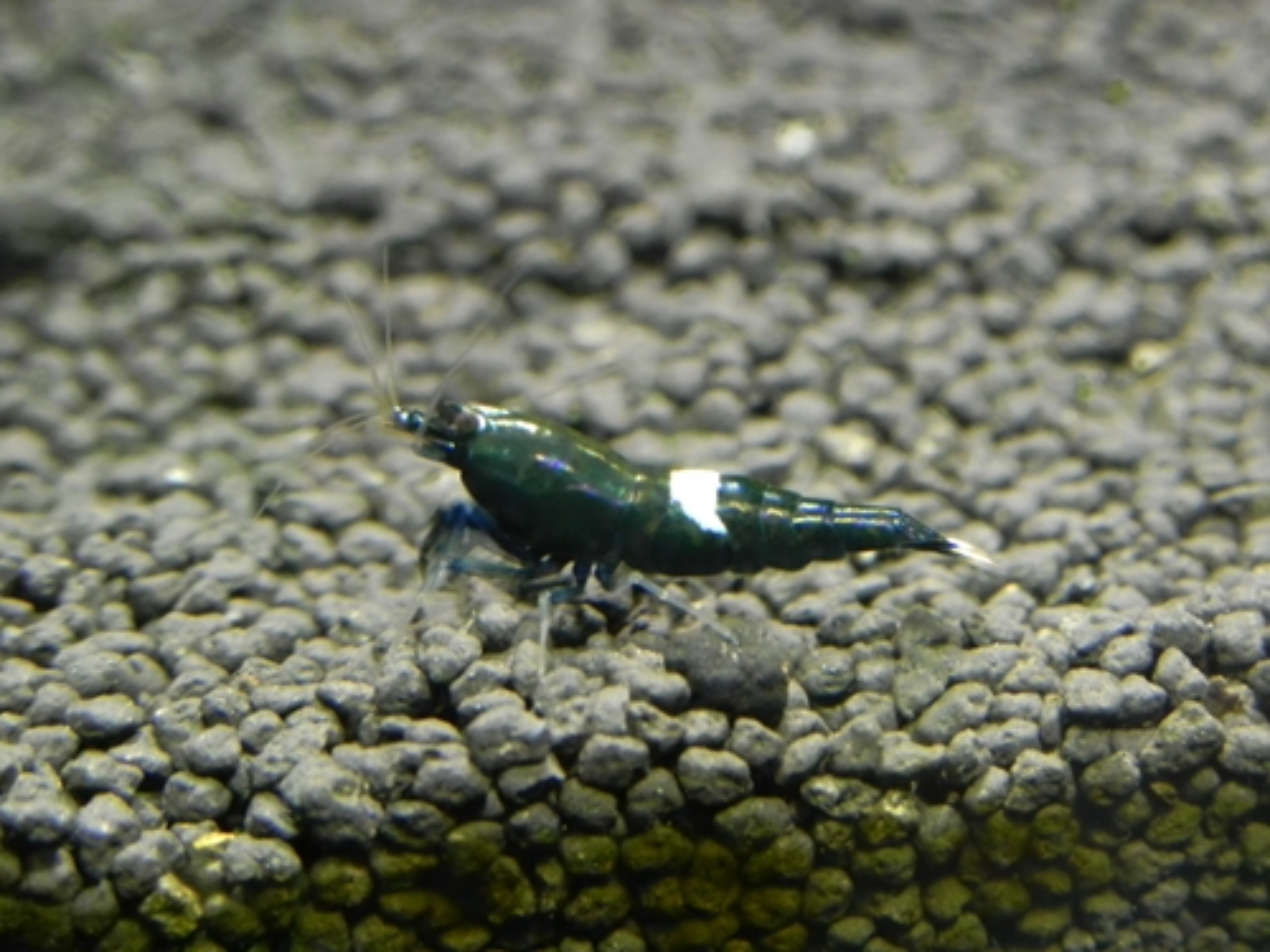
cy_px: 476
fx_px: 3852
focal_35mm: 105
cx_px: 635
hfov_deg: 18.7
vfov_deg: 14.1
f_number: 4
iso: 200
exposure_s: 1/9.5
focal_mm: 18.8
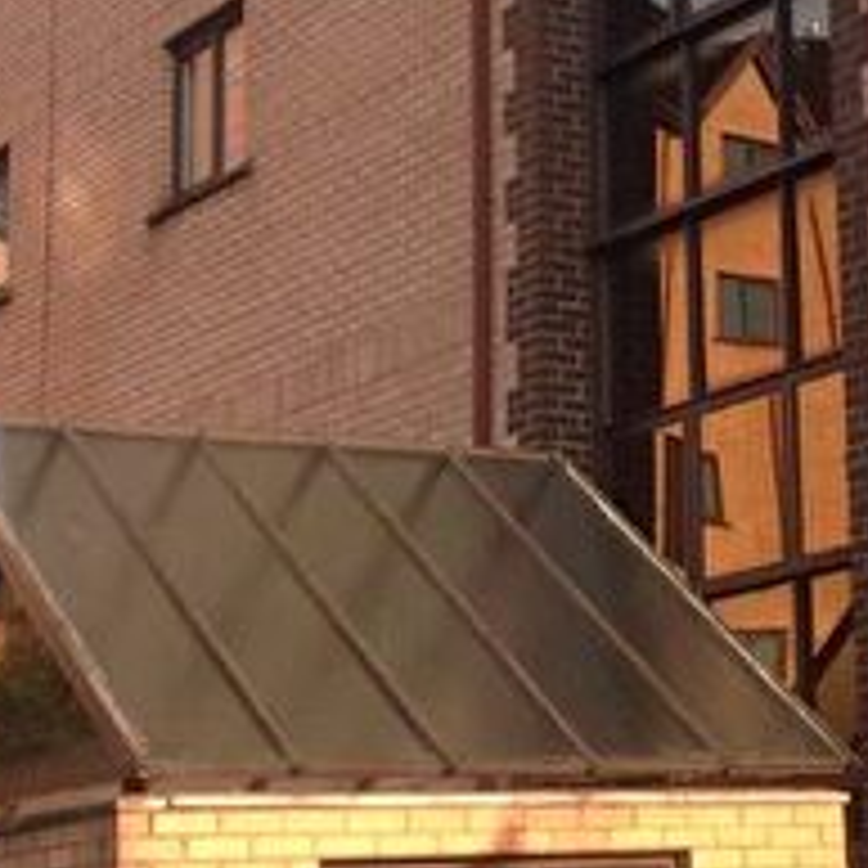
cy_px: 254
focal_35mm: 112
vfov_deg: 15.5
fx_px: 3177
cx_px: 787
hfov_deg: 15.4
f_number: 2.4
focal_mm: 4.28
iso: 50
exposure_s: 1/465
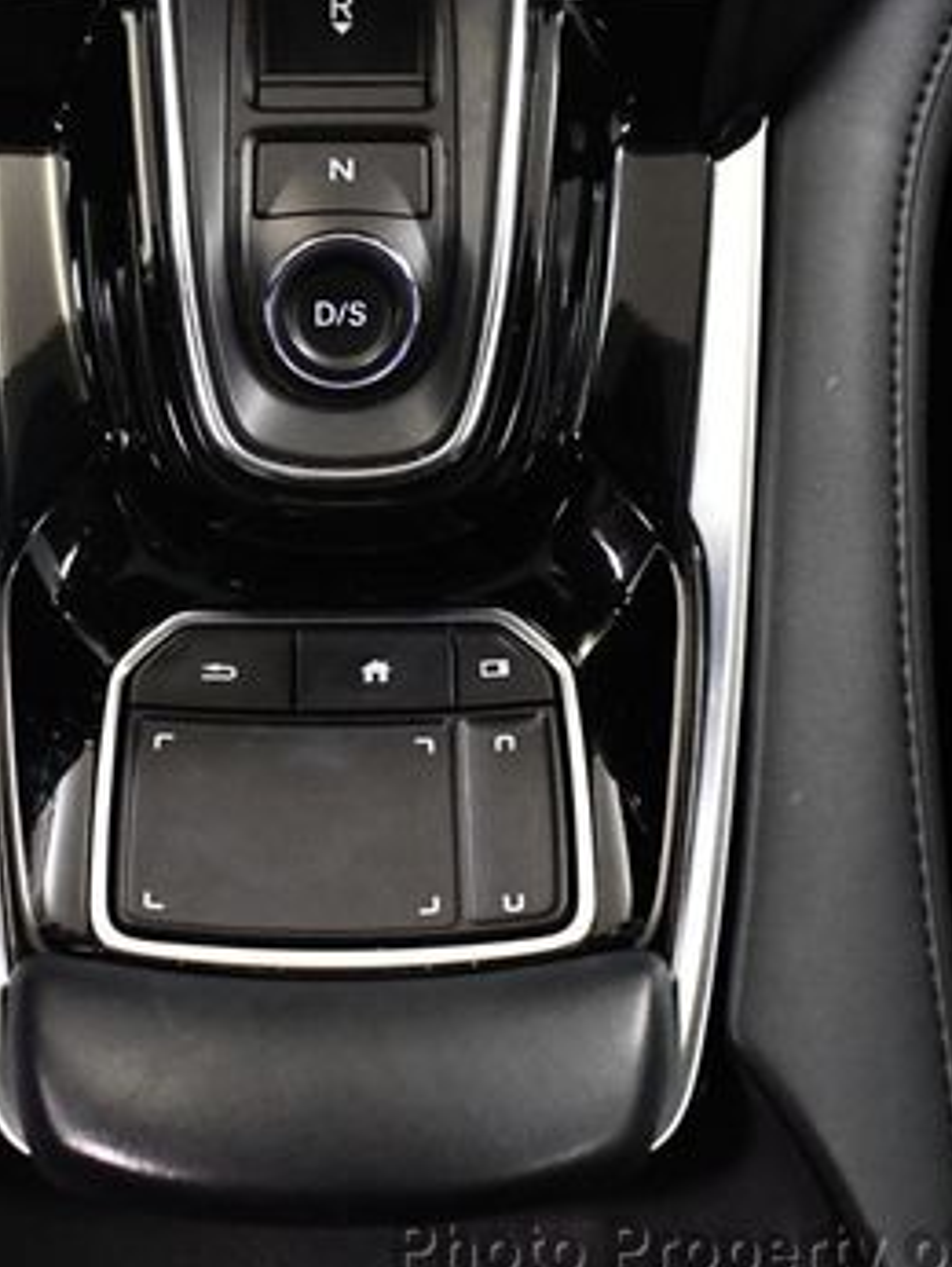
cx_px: 348
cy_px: 535
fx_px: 2344
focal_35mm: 64
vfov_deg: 30.2
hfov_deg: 22.9
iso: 3200
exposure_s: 1/125
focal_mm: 18
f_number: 3.5
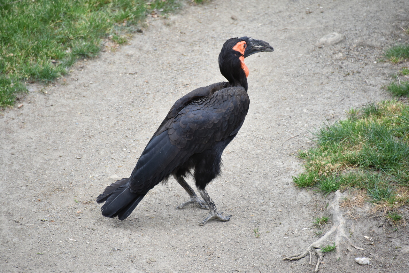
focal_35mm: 300
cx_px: 204
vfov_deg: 4.6
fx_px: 3409
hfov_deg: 6.9
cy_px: 136
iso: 1400
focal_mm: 300
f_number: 5.6
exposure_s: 1/640
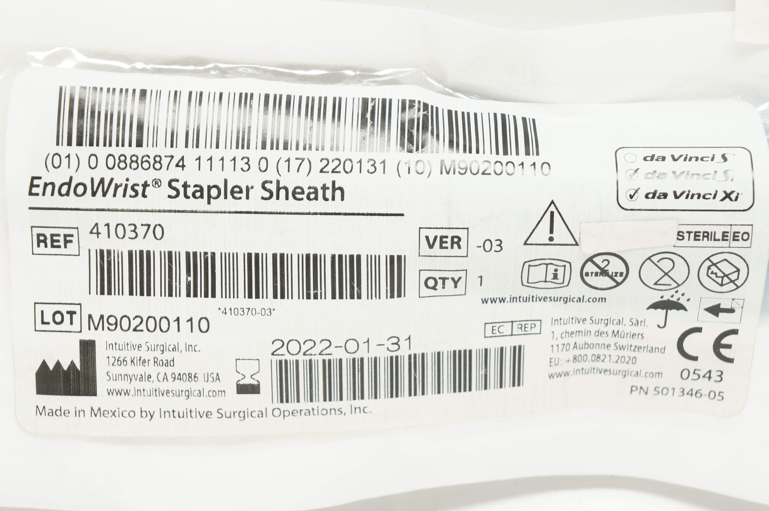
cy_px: 256
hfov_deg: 24.6
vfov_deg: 16.5
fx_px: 1760
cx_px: 384
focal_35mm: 82
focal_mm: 55
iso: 400
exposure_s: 1/20
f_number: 9
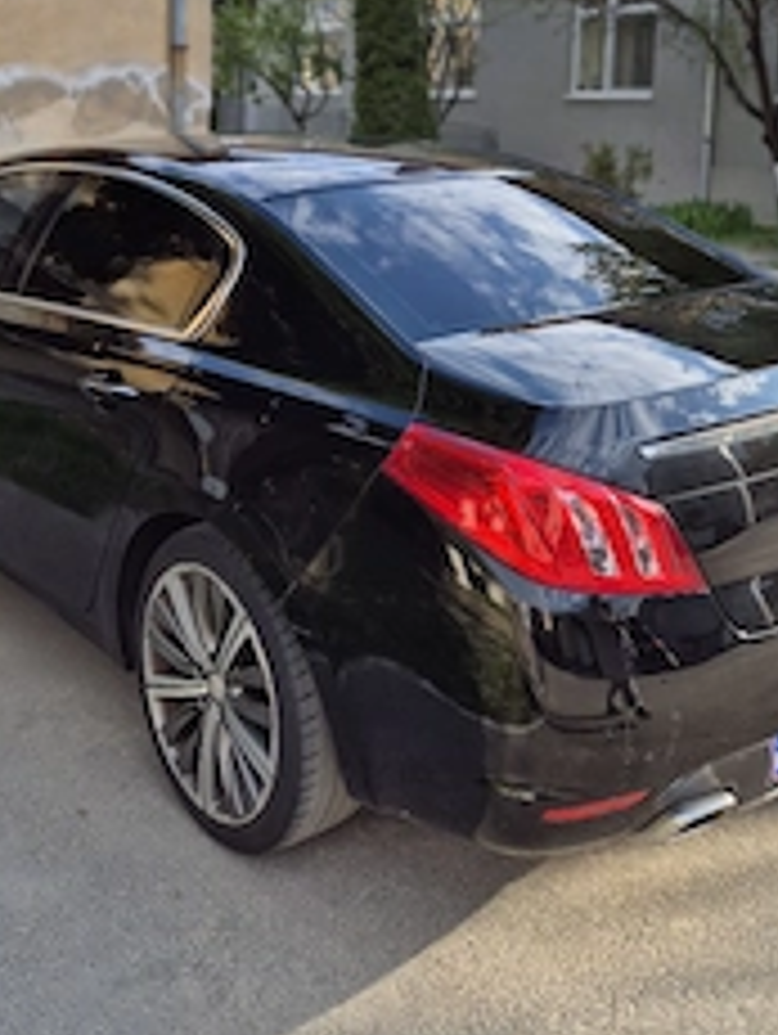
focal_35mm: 40
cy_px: 243
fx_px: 1196
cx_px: 355
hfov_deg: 36.0
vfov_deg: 45.0
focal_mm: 5.4
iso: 25
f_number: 1.8
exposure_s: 1/909
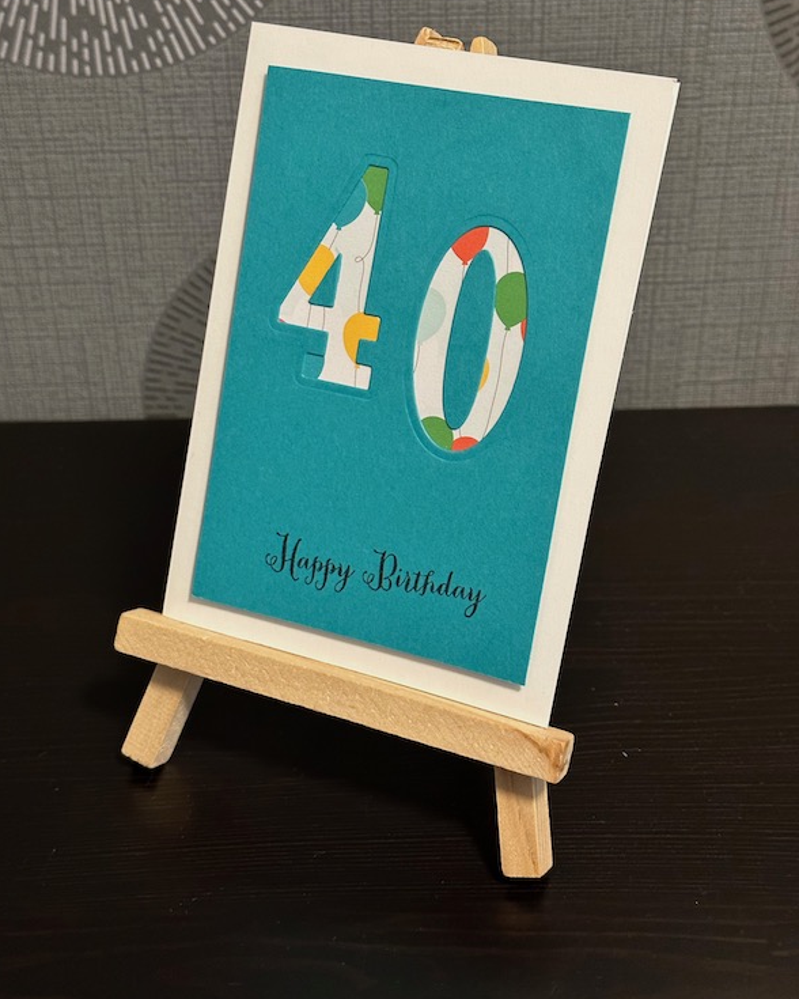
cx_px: 394
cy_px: 458
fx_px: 1508
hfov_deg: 29.7
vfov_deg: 36.6
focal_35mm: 51
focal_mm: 6.86
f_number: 1.78
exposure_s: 1/40
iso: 320
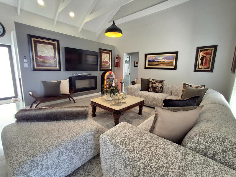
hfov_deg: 94.5
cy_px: 88
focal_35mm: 16
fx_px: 109
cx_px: 118
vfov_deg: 78.1
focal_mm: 1.64
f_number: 2.2
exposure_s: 1/60.2
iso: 40
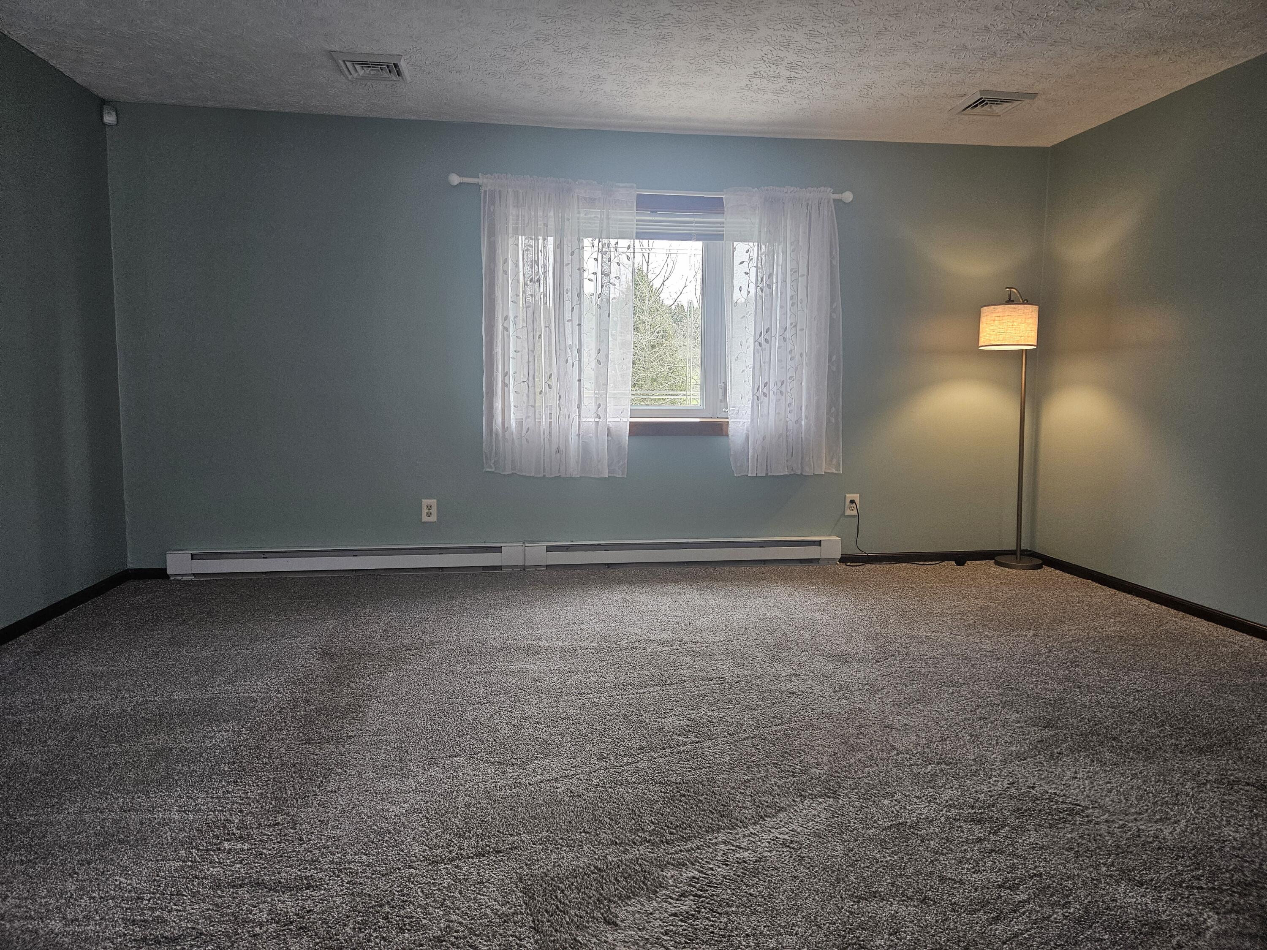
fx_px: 842
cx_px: 634
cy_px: 475
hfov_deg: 73.9
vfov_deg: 58.9
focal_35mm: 23
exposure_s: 1/120
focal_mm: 5.4
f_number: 1.8
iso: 250
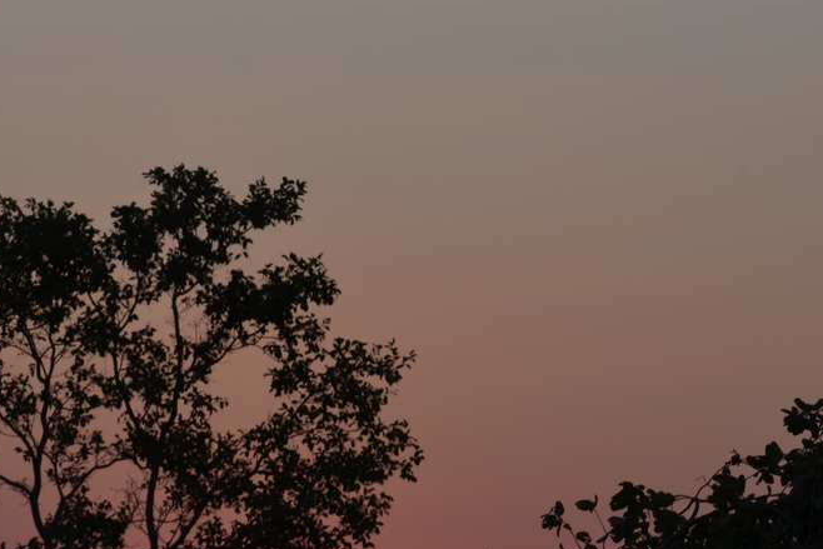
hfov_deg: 7.7
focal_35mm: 268
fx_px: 6128
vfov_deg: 5.1
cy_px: 345
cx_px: 143
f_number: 8
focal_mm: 92
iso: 200
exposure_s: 1/250
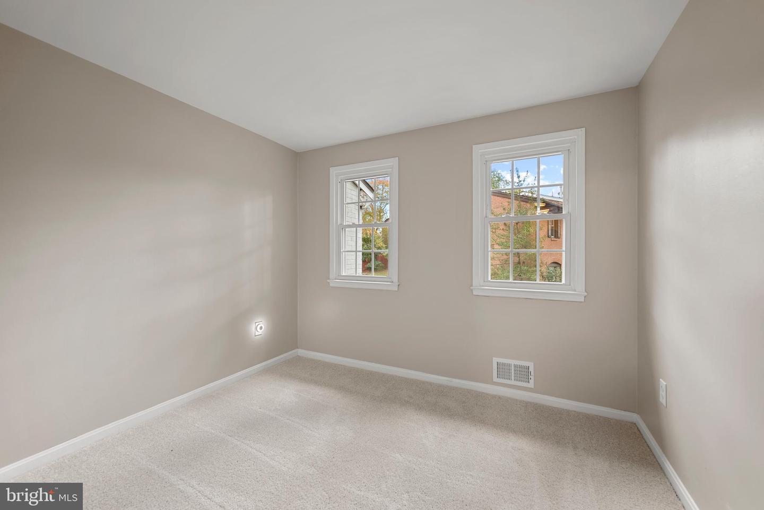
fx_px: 297
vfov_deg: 81.2
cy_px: 255
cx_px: 382
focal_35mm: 14
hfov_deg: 104.2
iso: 100
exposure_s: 1/5
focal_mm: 14
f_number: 4
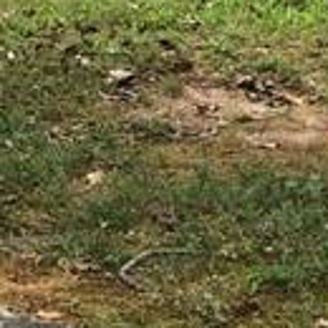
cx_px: -444
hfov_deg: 8.3
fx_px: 2090
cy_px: -71
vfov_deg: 8.9
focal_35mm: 195
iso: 25
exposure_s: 1/120
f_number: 1.8
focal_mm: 3.99
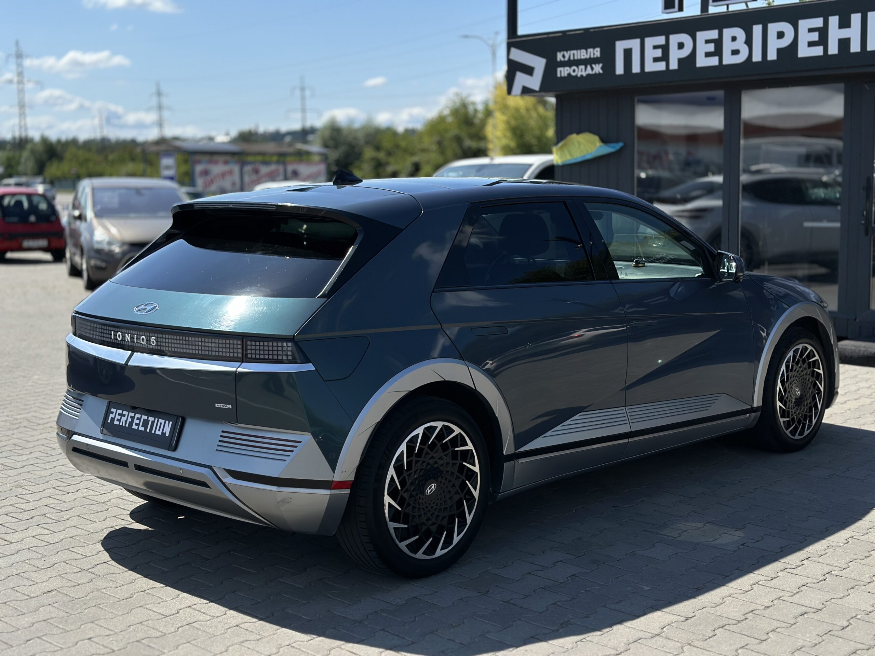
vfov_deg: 30.3
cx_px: 438
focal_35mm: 48
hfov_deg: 39.7
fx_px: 1213
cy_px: 328
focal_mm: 6.86
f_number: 1.78
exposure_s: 1/6623
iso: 100
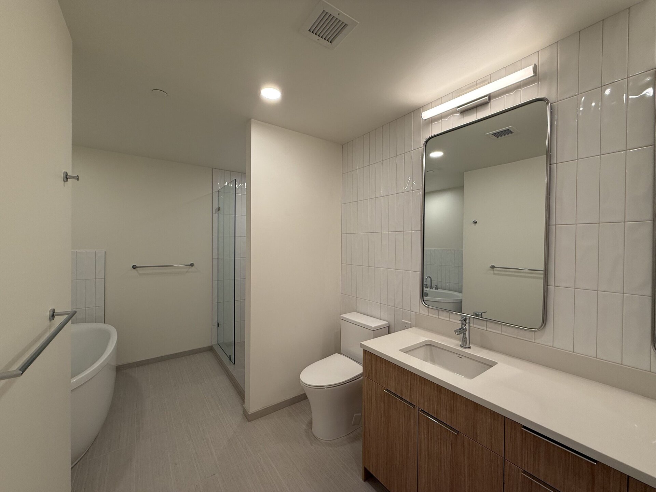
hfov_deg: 102.1
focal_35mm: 14
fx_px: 265
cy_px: 246
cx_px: 328
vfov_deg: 85.7
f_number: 2.2
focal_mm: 2.22
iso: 80
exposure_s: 1/120
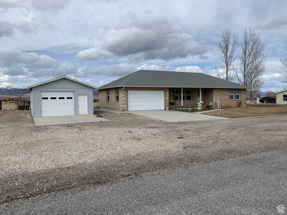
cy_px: 108
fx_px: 216
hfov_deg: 67.3
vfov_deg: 53.1
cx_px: 144
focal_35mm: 26
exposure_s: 1/4098
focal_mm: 4.25
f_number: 1.8
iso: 25
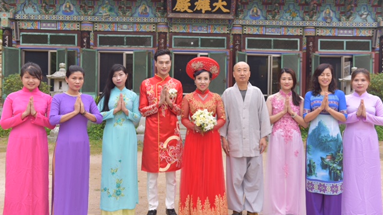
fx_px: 365
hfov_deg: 55.3
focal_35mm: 36
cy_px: 90
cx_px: 193
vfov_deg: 32.7
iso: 200
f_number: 5.6
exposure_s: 1/180
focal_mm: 34
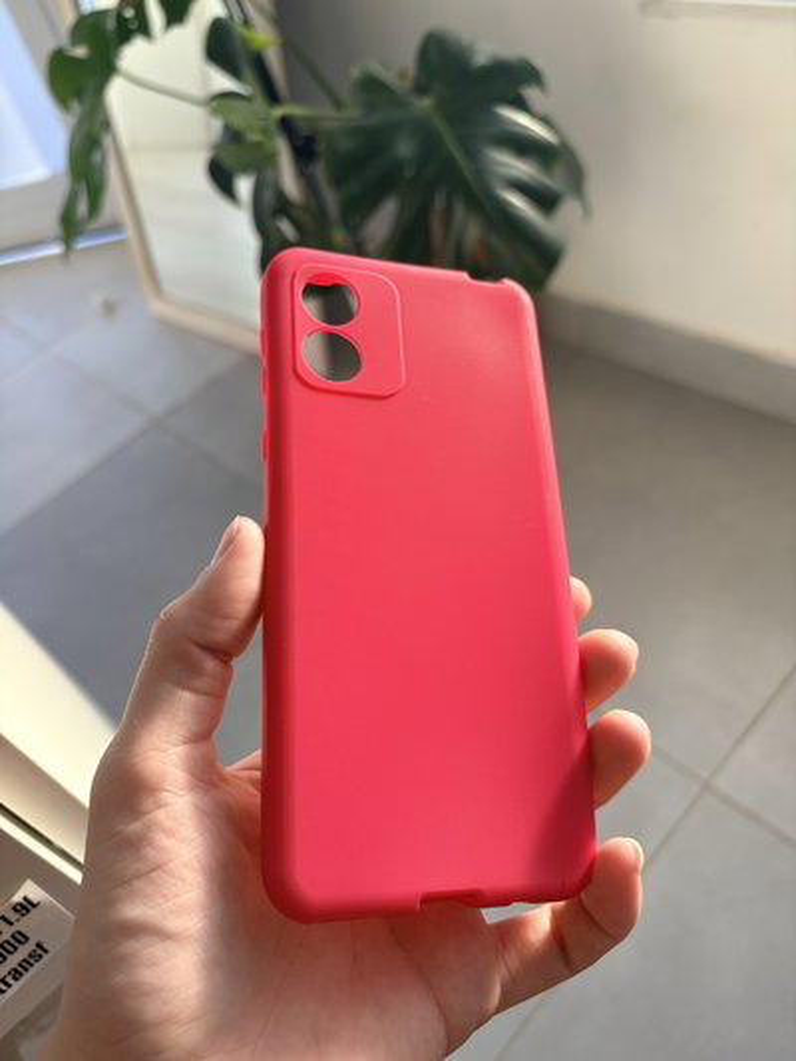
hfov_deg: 53.1
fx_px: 797
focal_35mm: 26
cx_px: 398
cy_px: 530
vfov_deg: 67.3
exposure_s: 1/181
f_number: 1.6
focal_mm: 5.96
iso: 50
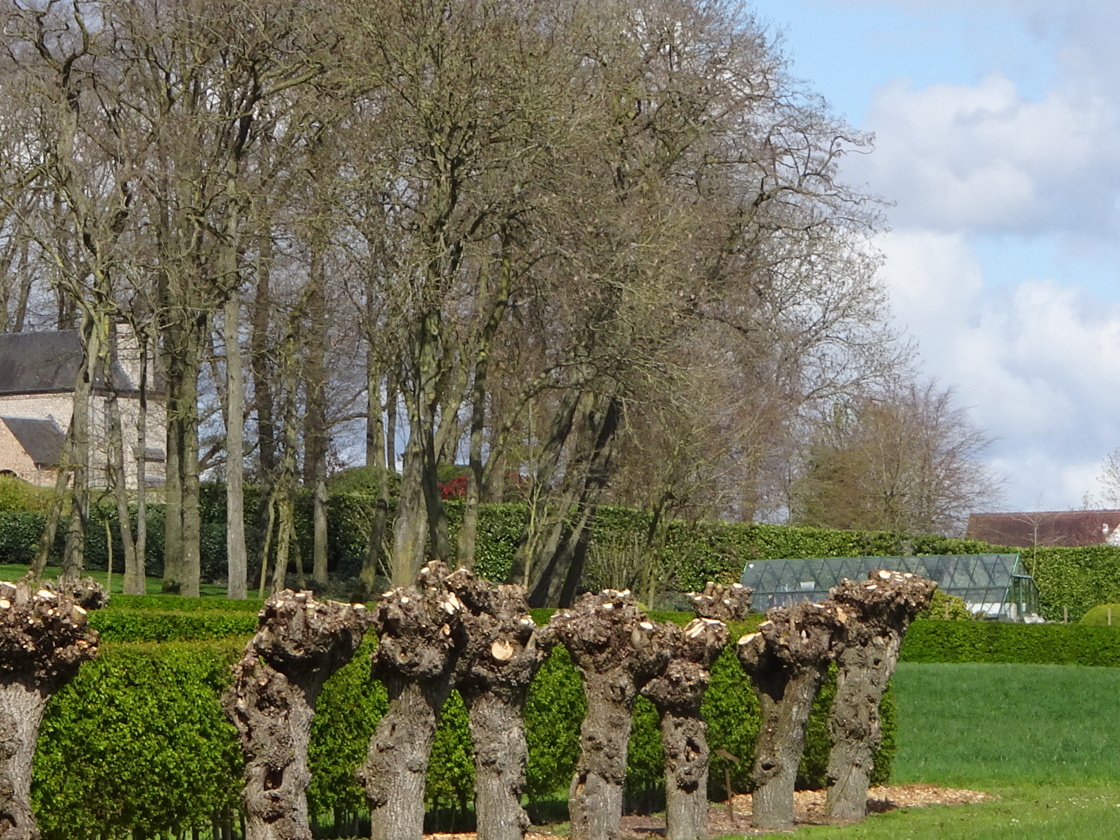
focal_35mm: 228
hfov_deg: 8.7
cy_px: 408
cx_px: 536
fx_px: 7377
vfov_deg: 6.5
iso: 80
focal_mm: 17.97
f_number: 5
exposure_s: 1/500
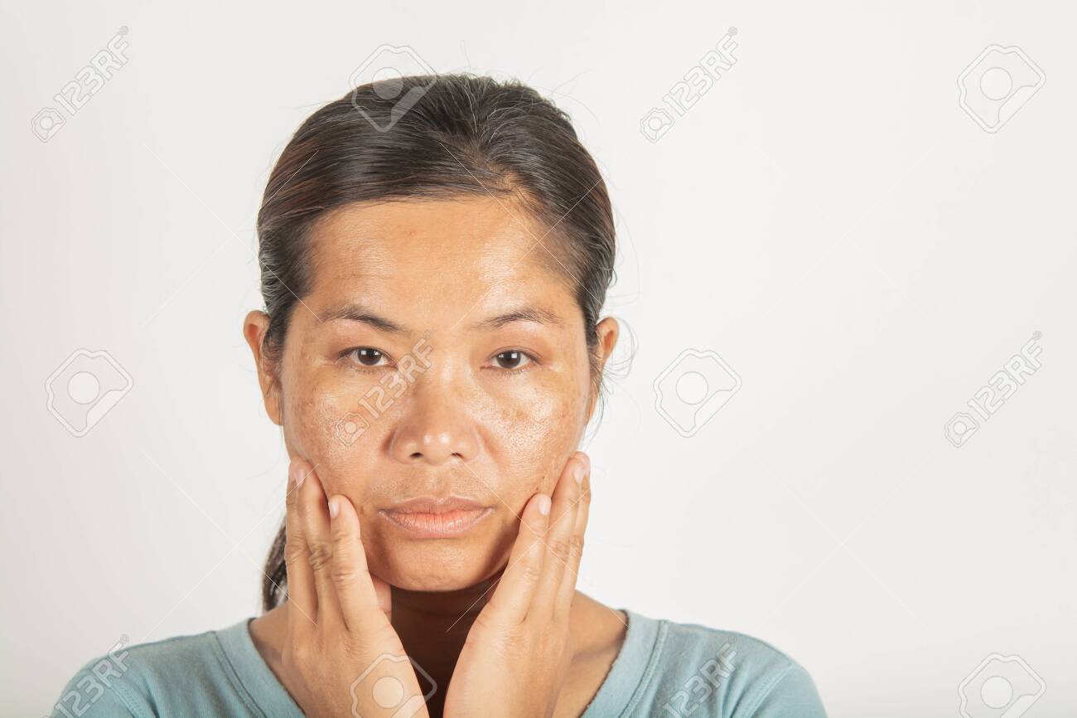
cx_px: 538
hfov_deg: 22.6
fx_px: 2692
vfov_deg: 15.2
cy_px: 359
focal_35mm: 90
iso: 160
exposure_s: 1/200
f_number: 6.3
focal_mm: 60
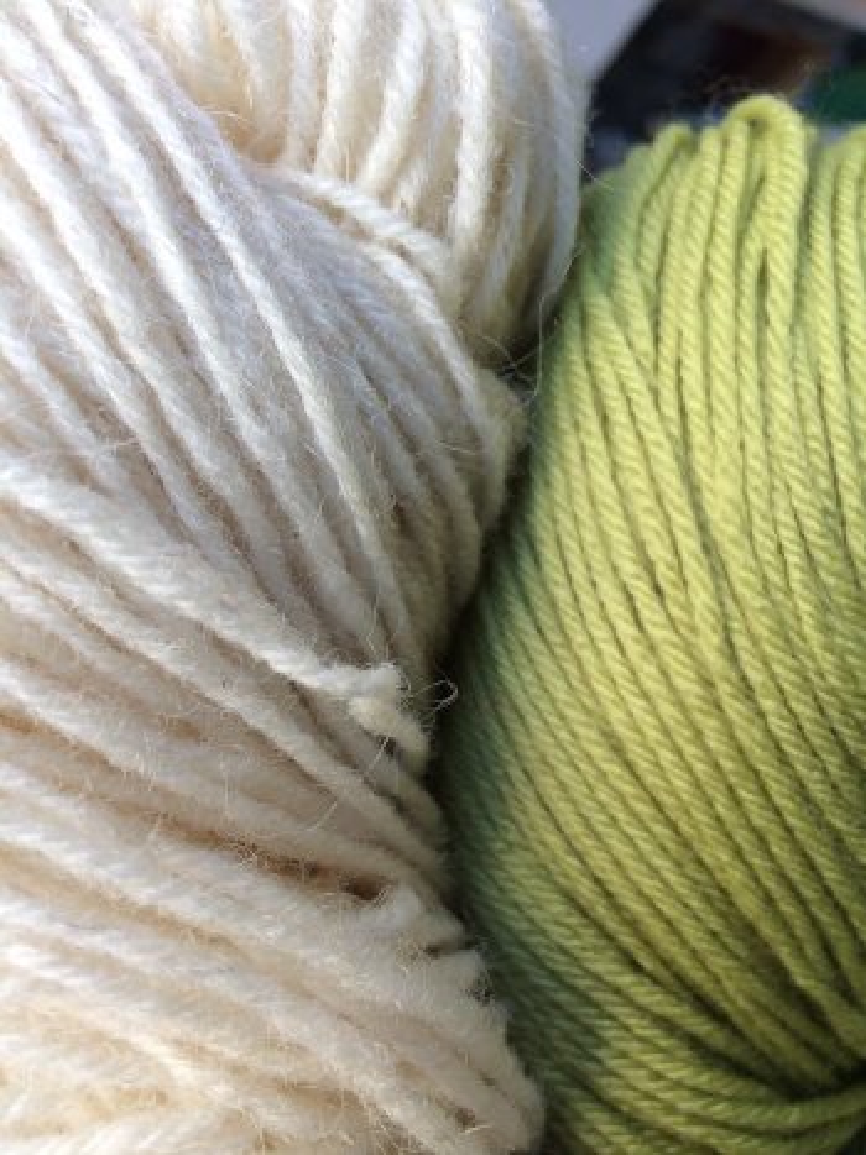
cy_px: 578
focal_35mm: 29
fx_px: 968
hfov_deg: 48.2
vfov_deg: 61.7
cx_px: 433
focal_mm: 4.15
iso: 50
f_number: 2.2
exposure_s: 1/100
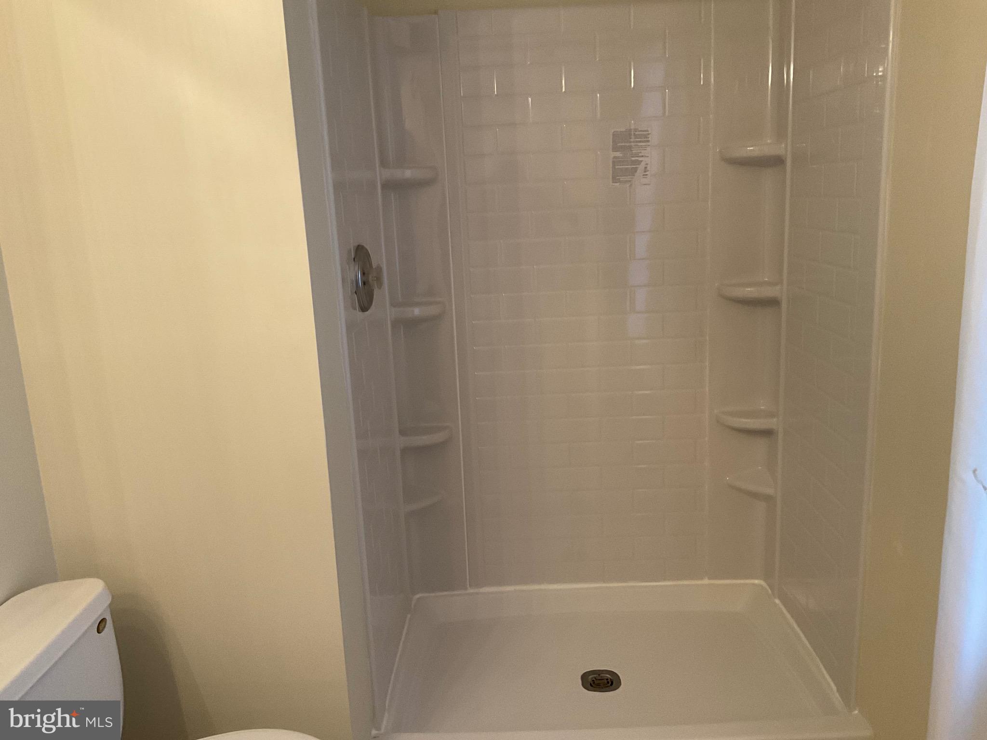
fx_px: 827
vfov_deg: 48.2
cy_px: 370
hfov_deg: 61.7
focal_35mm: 29
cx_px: 494
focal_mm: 3
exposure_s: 1/60
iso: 125
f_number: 1.8
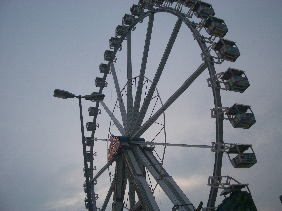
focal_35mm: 35
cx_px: 141
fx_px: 285
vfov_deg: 40.7
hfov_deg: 52.6
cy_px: 106
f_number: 4.3
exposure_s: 1/400
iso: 50
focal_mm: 5.8
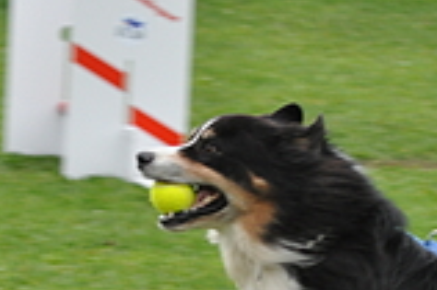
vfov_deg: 3.9
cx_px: 366
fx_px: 4268
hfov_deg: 5.9
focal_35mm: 352
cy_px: 384
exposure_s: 1/640
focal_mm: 82
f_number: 4.5
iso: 800
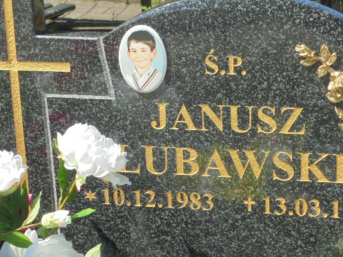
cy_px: 153
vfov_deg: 14.6
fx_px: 1000
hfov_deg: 19.4
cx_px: 201
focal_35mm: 101
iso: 100
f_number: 6.7
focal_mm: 14.9
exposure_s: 1/250
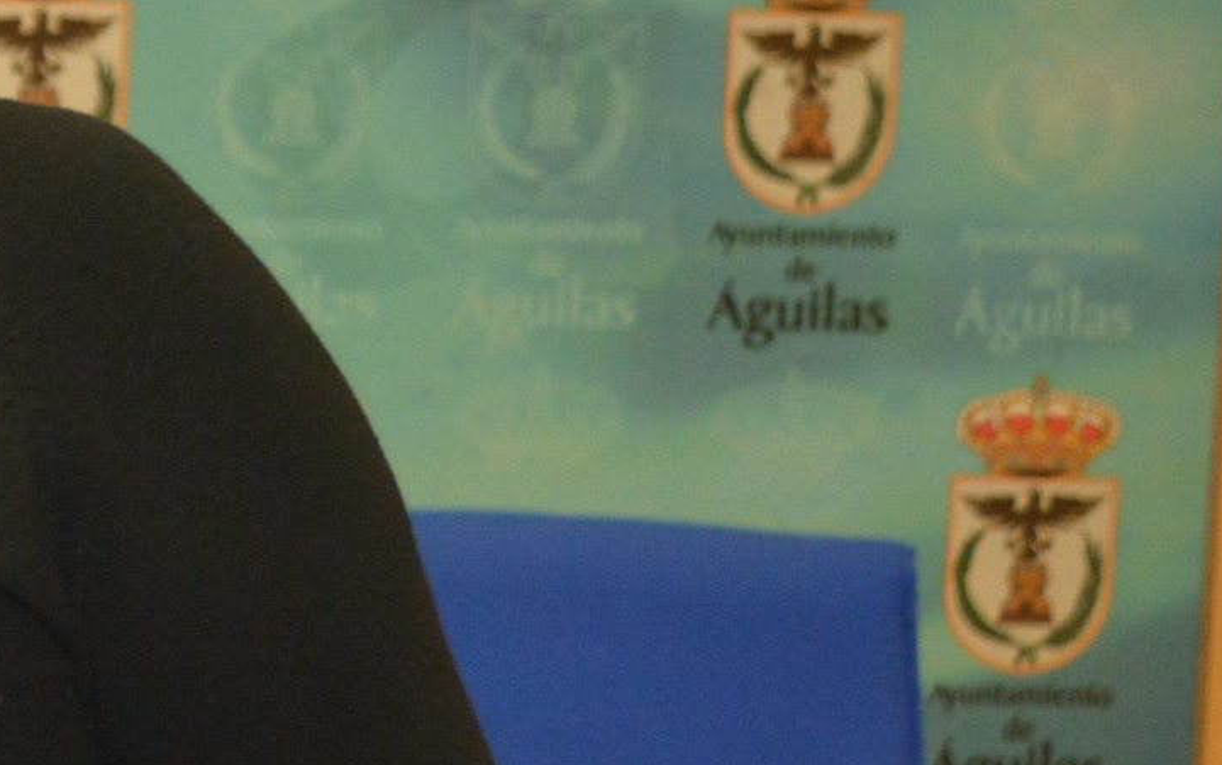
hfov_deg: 11.3
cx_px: -1297
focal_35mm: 165
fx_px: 5496
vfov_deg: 7.9
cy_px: 662
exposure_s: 1/60
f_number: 4
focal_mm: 26
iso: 1400
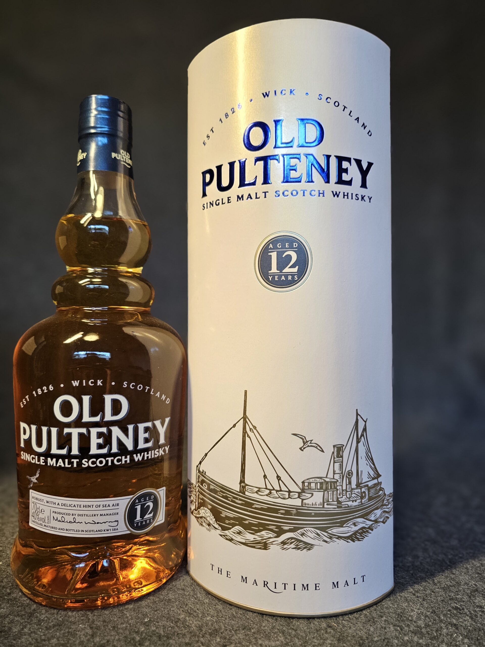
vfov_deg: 73.9
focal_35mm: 23
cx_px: 242
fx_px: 430
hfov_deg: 58.9
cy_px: 324
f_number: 1.7
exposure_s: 1/100
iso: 250
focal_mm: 6.3
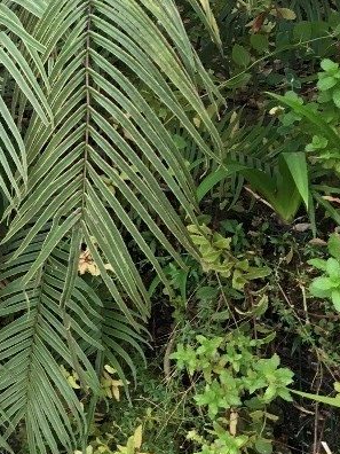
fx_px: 982
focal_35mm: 75
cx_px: -42
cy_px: 36
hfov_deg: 18.8
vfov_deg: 25.1
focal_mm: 4.15
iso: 64
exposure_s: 1/33
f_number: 2.2
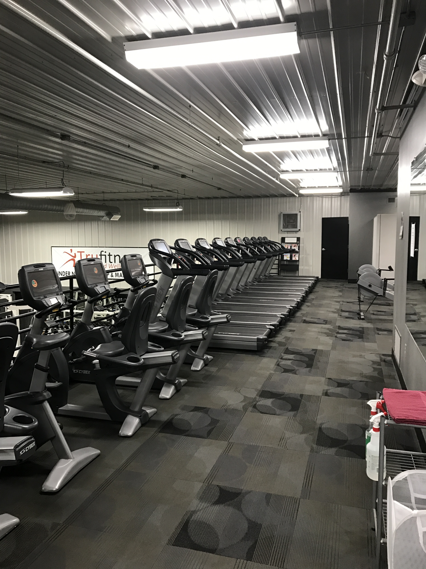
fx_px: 459
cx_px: 213
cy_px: 284
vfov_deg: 63.4
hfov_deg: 49.7
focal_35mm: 28
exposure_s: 1/15
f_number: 1.8
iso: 50
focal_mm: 3.99
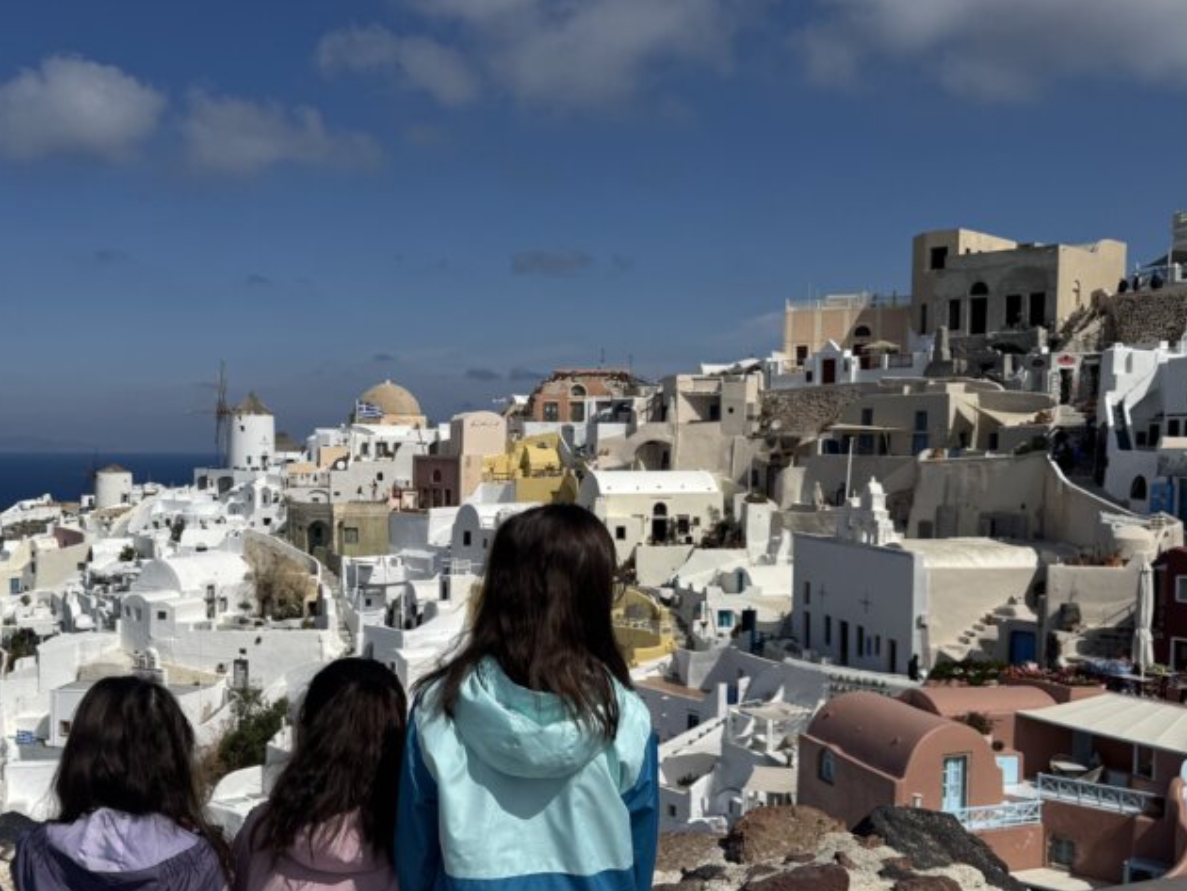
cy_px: 509
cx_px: 394
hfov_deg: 47.1
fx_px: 1338
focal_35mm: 39
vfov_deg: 36.8
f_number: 1.78
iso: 64
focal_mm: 6.76
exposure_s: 1/12346
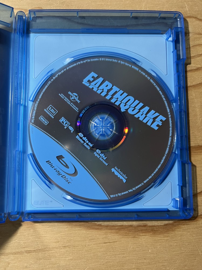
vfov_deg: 67.3
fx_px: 202
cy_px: 135
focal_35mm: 26
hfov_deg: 53.1
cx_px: 101
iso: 160
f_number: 1.6
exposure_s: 1/60
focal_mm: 5.1
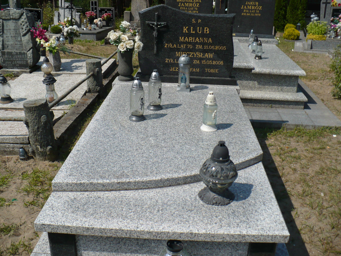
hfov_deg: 50.1
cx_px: 170
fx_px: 364
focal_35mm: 37
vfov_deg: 38.7
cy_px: 128
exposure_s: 1/320
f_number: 8
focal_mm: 6.1
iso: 100
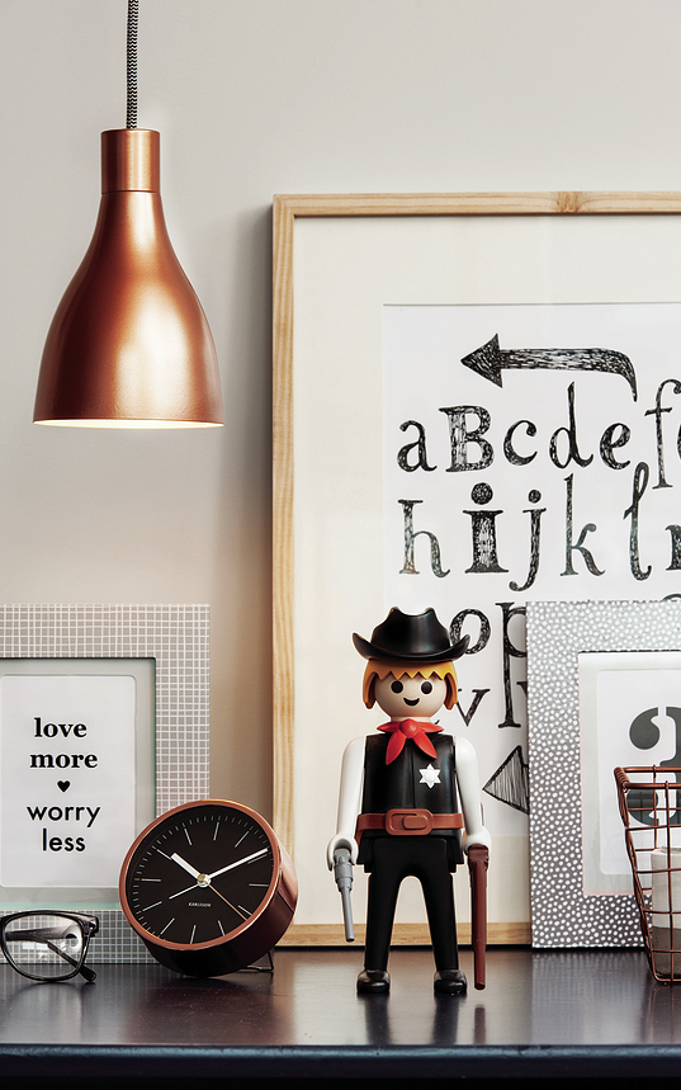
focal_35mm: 139
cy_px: 548
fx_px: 4127
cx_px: 326
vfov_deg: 15.0
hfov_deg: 9.4
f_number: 9
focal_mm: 135
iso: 200
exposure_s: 1/10
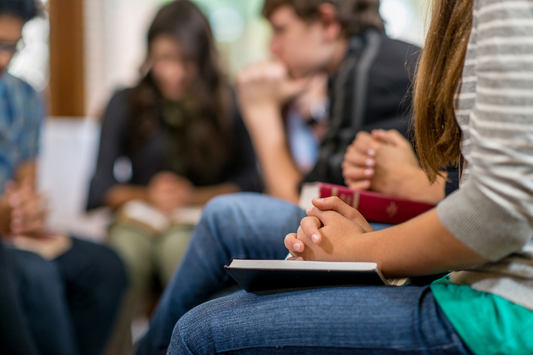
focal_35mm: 85
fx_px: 1258
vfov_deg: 16.1
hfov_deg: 23.9
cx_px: 266
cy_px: 178
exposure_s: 1/125
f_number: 2
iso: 320
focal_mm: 85
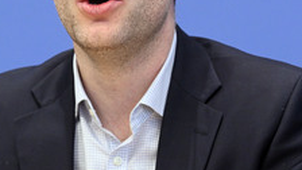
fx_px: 2282
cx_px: 90
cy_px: 34
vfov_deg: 4.3
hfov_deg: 7.6
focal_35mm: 285
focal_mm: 135
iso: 5000
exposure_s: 1/640
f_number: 5
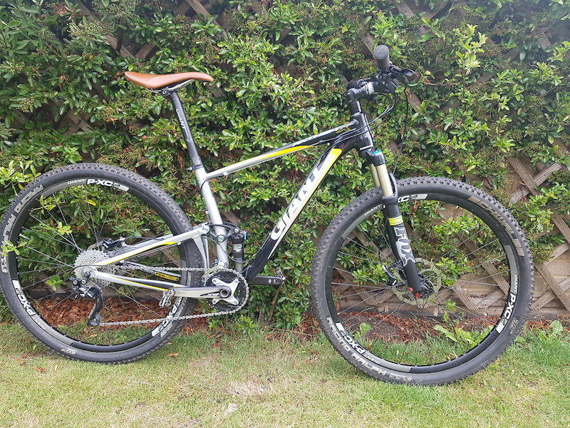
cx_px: 285
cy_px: 214
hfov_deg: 67.3
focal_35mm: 26
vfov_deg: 53.1
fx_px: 428
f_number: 1.7
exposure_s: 1/218
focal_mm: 4.2
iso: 50
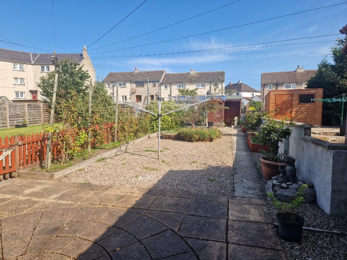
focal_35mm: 23
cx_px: 174
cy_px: 130
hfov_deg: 73.9
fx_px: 231
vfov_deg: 58.9
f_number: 1.8
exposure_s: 1/1148
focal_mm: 5.4
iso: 50
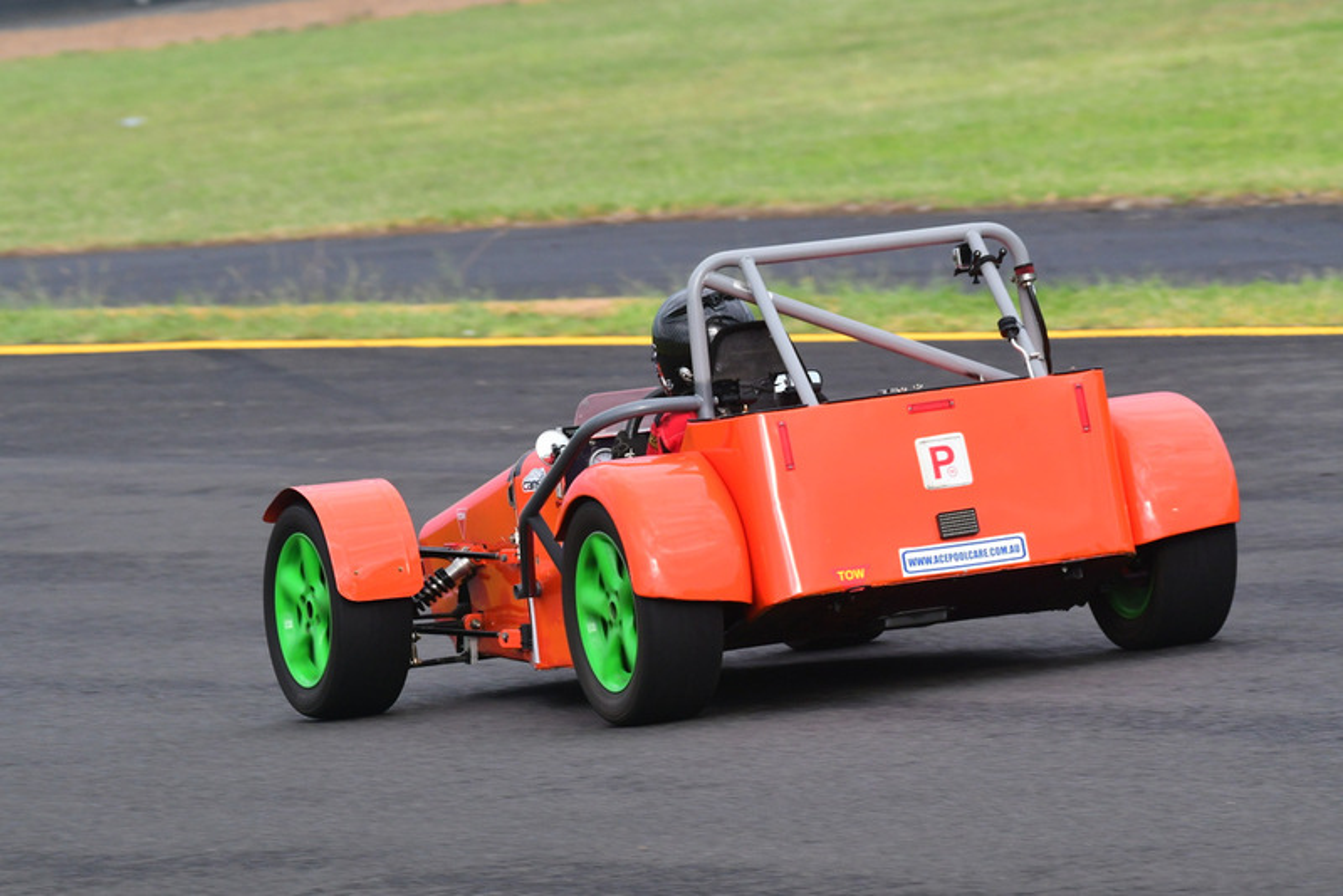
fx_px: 19032
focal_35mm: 510
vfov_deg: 2.7
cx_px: 672
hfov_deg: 4.0
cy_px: 448
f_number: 10
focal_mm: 340
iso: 1250
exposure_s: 1/640
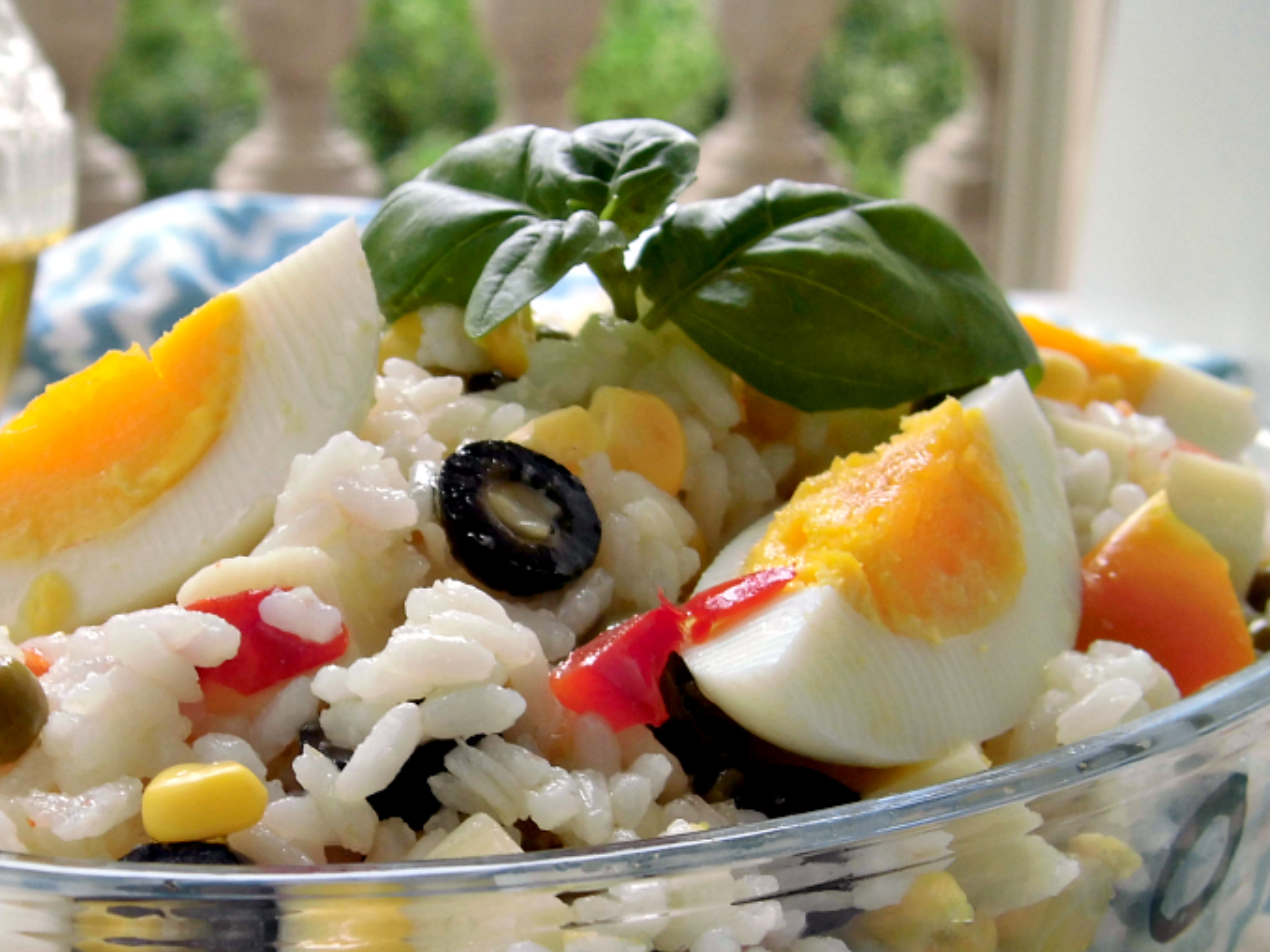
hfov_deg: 27.1
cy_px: 688
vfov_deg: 20.6
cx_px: 367
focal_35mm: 71
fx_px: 2604
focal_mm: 8.3
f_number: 3.4
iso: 100
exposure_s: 1/160
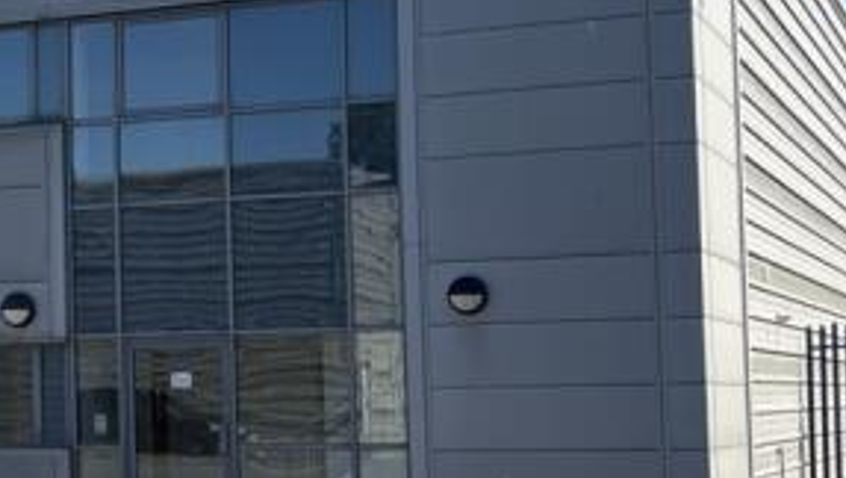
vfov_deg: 12.0
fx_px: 2268
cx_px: -100
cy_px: 257
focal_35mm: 101
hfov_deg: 20.1
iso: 50
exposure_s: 1/2639
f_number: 1.6
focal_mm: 5.96
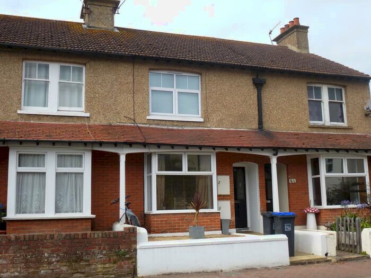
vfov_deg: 37.7
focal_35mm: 38
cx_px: 186
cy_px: 139
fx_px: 407
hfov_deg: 49.0
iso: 100
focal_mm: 6.8
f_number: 3.8
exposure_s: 1/640
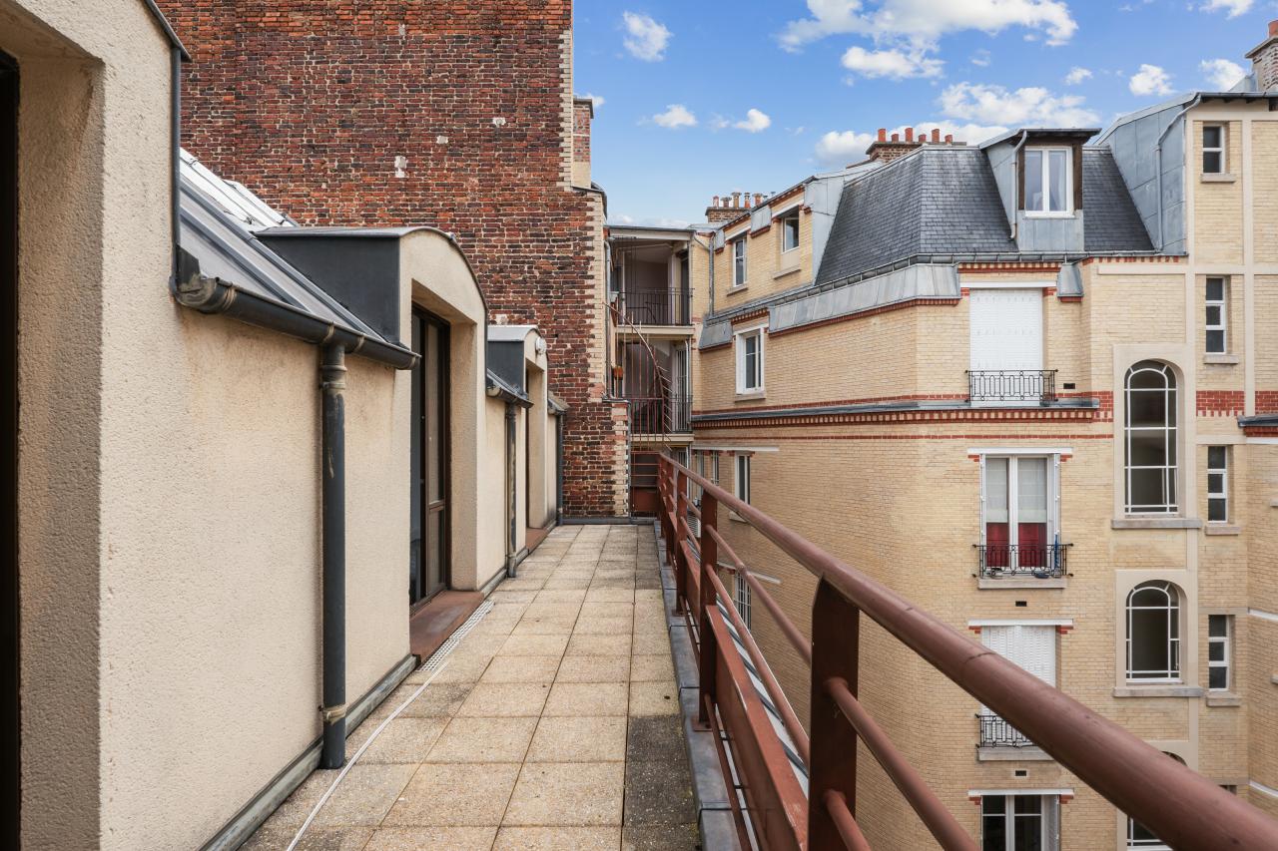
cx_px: 639
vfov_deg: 67.4
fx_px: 639
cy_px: 426
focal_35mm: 18
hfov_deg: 90.0
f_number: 11
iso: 100
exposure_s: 1/80
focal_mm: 12
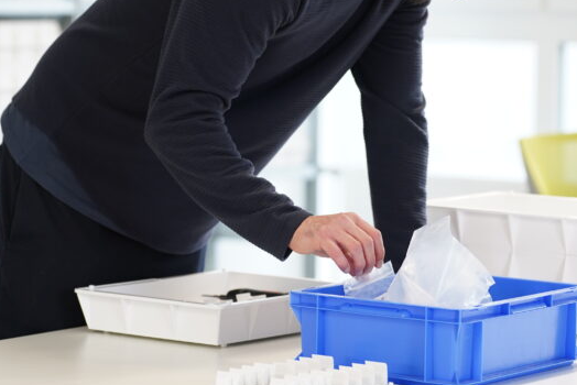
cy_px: 133
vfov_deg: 8.2
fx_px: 2694
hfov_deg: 12.2
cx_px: 293
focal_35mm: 168
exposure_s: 1/160
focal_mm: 86
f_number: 2.8
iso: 800
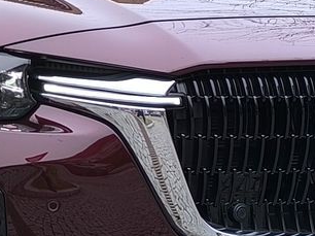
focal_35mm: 139
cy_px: 47
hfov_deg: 13.9
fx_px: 1264
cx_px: -47
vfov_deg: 10.6
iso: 80
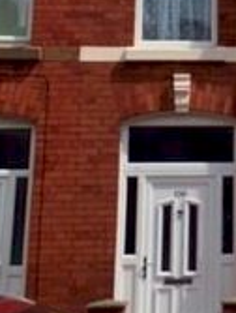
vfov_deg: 21.1
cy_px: 48
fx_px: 824
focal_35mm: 91
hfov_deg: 15.7
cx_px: 279
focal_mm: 4.15
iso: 32
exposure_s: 1/3425
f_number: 2.2
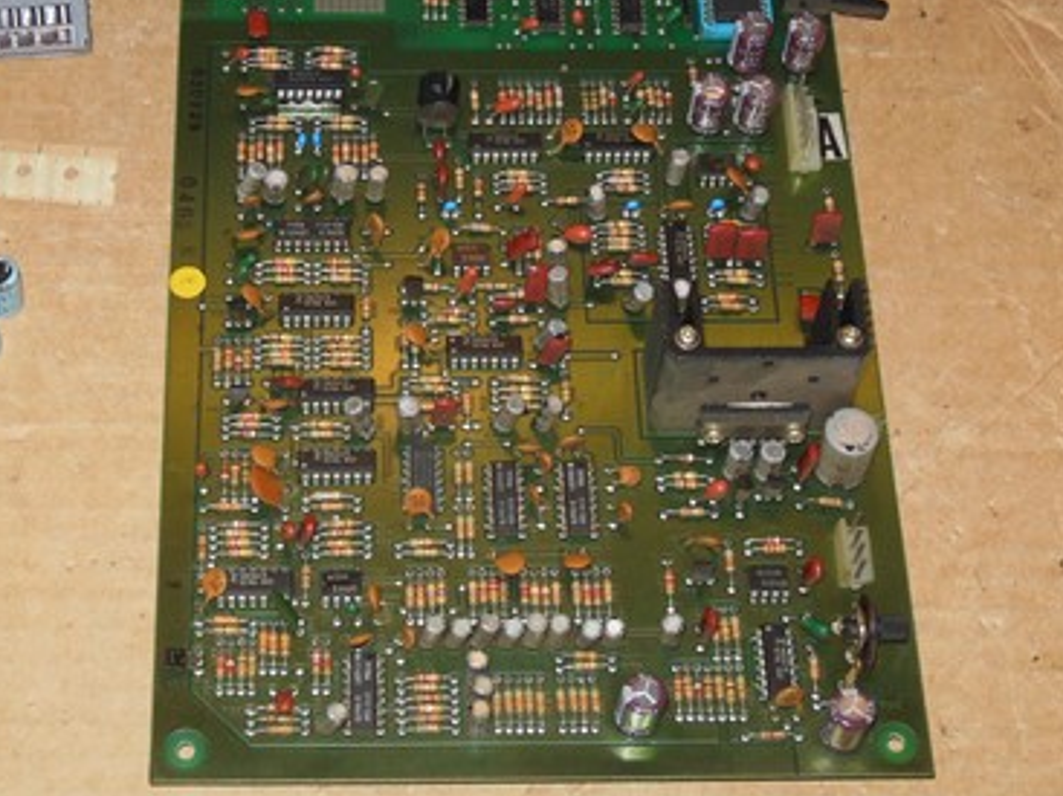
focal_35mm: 61
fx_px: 1873
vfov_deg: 24.0
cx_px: 426
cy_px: 313
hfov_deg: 31.6
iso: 200
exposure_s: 1/60
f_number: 4
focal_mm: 8.9
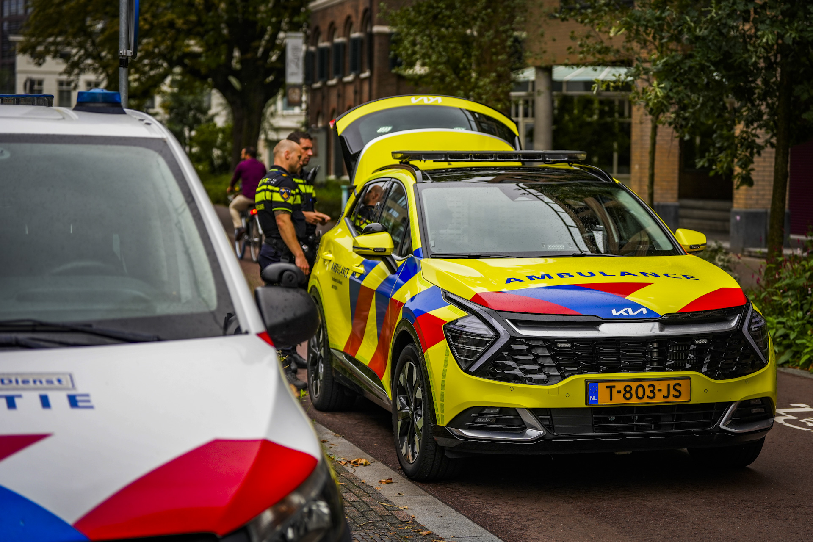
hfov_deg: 28.8
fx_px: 1581
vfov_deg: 19.5
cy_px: 271
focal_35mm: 70
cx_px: 406
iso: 200
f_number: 2.8
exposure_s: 1/640
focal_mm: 70
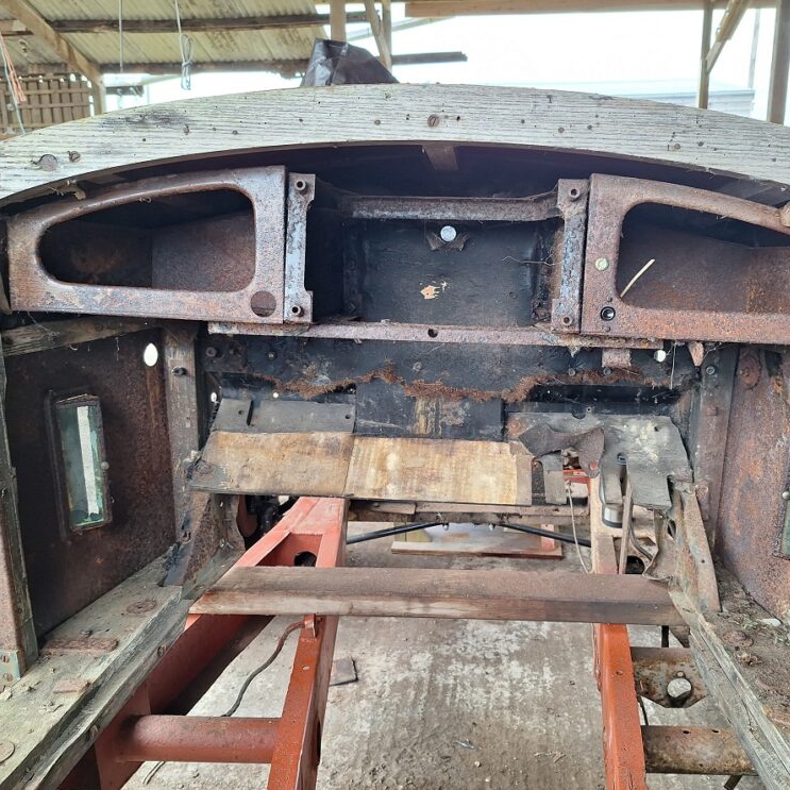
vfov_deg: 57.3
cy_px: 401
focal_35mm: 28
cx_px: 435
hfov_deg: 57.2
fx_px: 723
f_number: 1.8
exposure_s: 1/100
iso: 64
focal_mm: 5.54
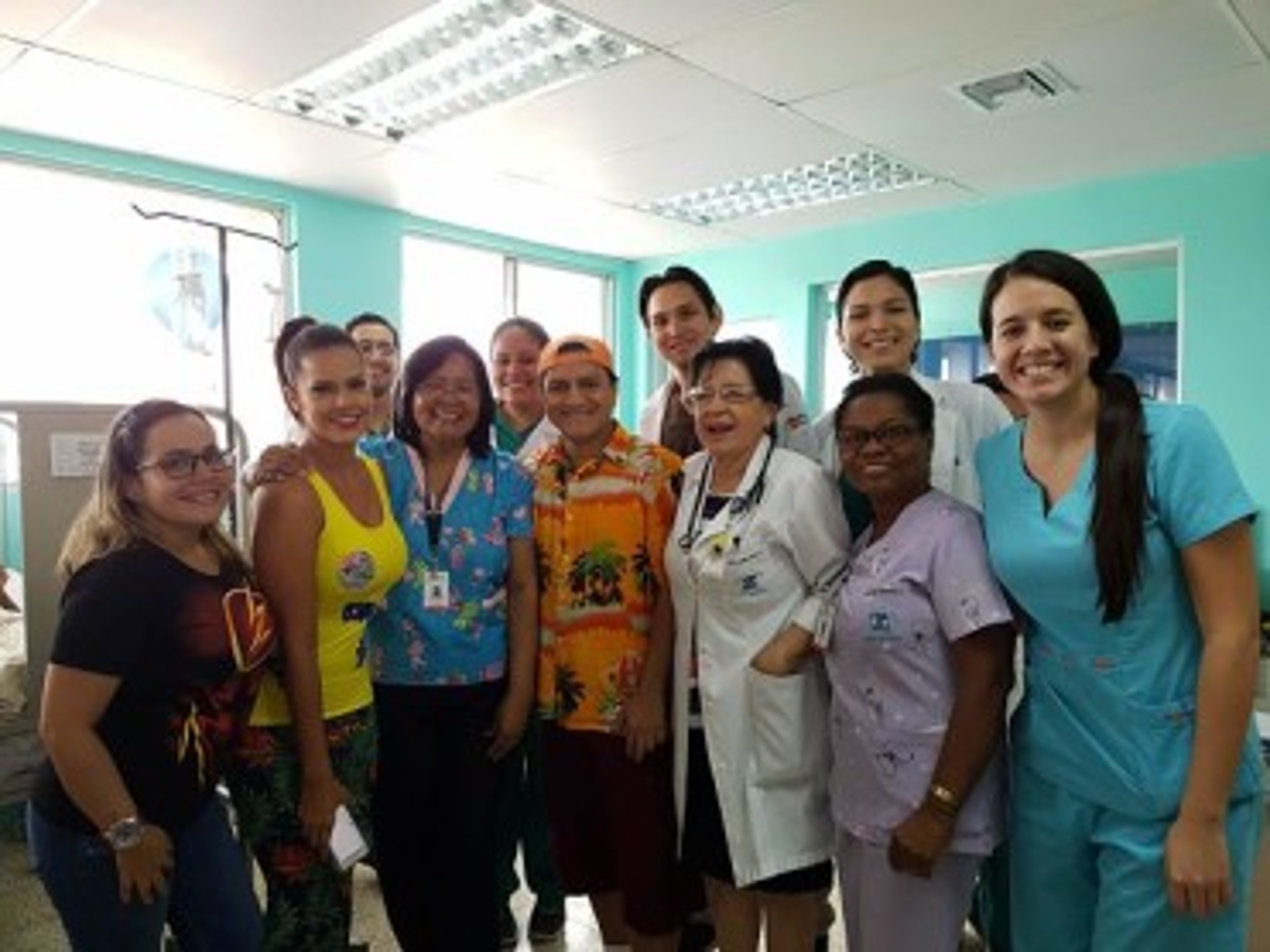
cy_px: 476
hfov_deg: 67.3
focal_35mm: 26
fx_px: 954
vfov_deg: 53.0
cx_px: 635
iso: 64
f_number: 1.7
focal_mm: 4.2
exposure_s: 1/60
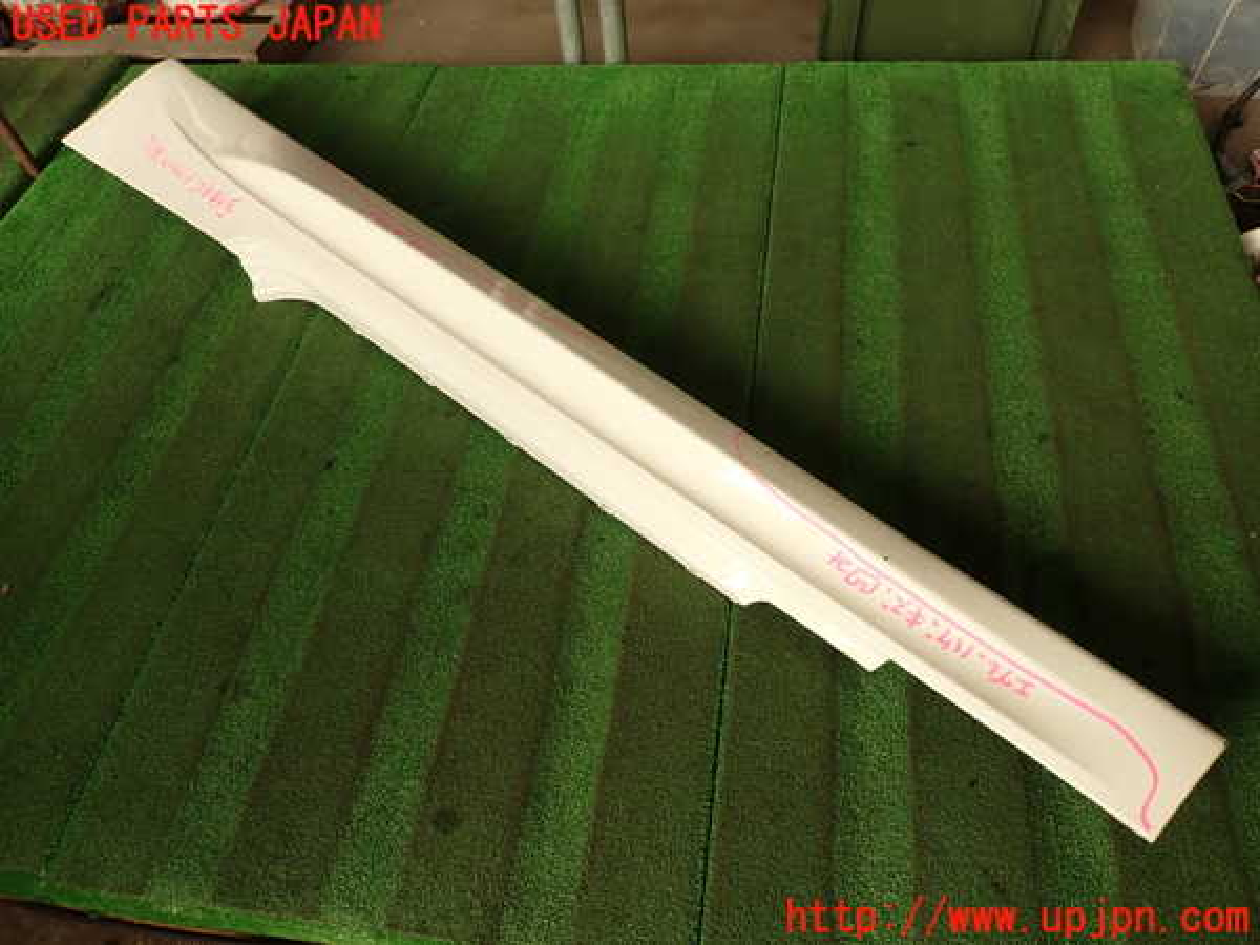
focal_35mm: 25
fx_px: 910
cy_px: 472
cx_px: 630
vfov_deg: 54.9
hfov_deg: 69.4
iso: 100
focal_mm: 4.5
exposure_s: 1/200
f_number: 2.8
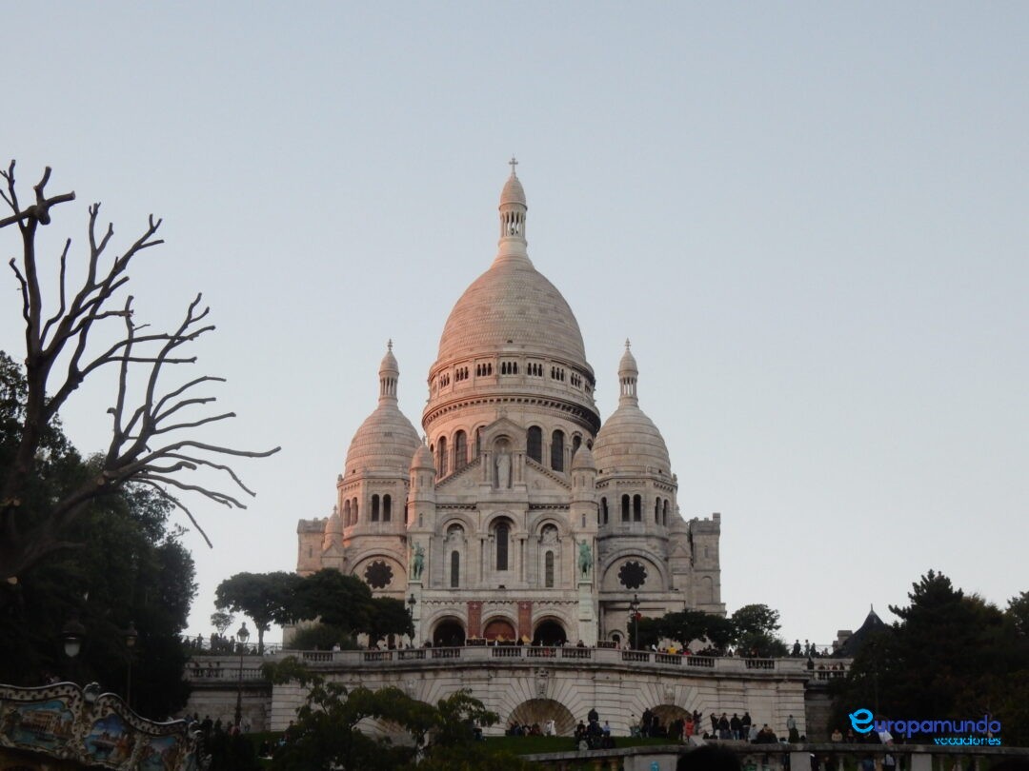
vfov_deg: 20.7
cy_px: 386
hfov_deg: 27.4
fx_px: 2111
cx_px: 514
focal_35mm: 71
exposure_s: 1/125
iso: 400
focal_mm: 12.6
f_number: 4.8
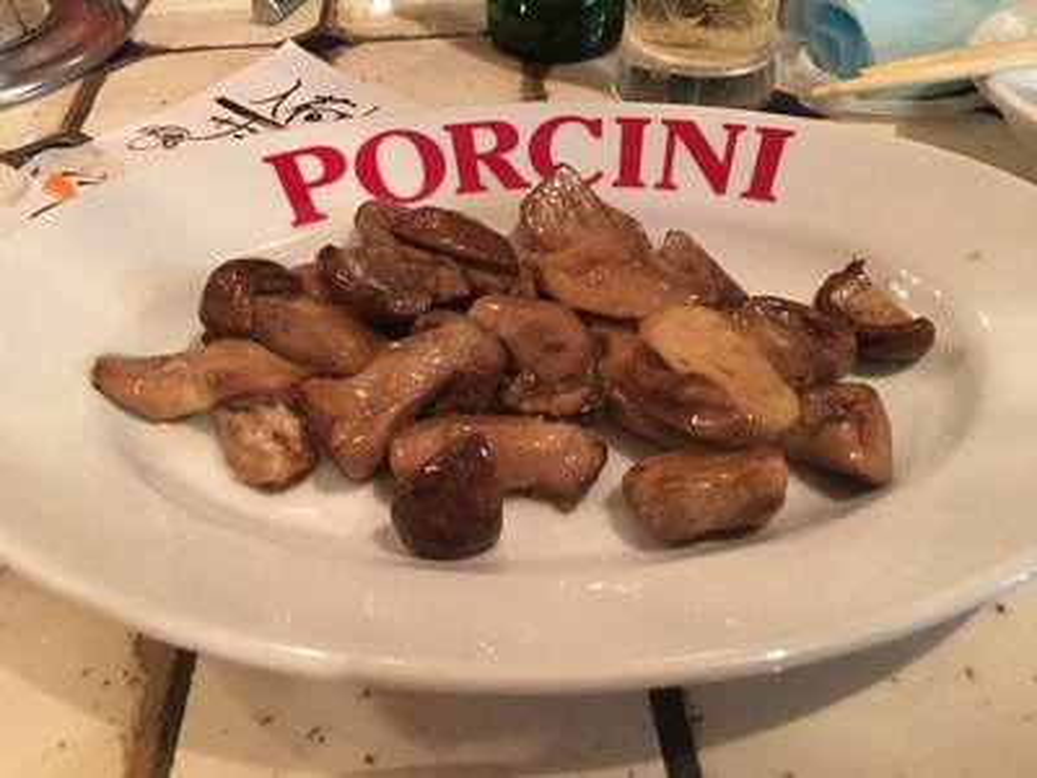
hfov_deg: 61.7
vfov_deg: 48.2
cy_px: 389
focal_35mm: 29
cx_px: 518
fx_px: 869
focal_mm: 4.15
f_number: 2.2
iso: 80
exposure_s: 1/4
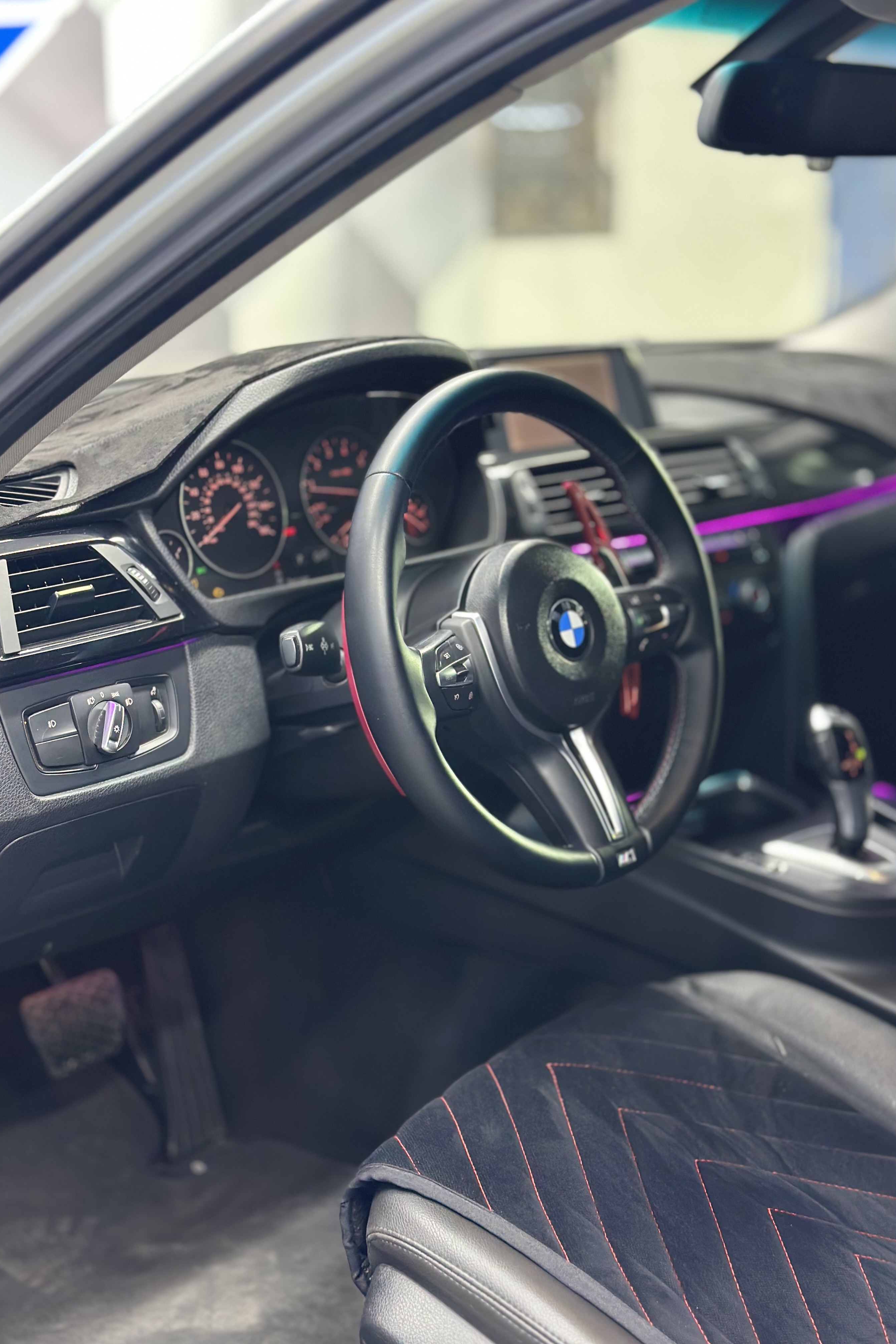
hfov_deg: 27.0
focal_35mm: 50
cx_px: 481
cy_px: 672
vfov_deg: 39.6
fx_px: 1867
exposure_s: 1/50
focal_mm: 6.86
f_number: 1.78
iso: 200
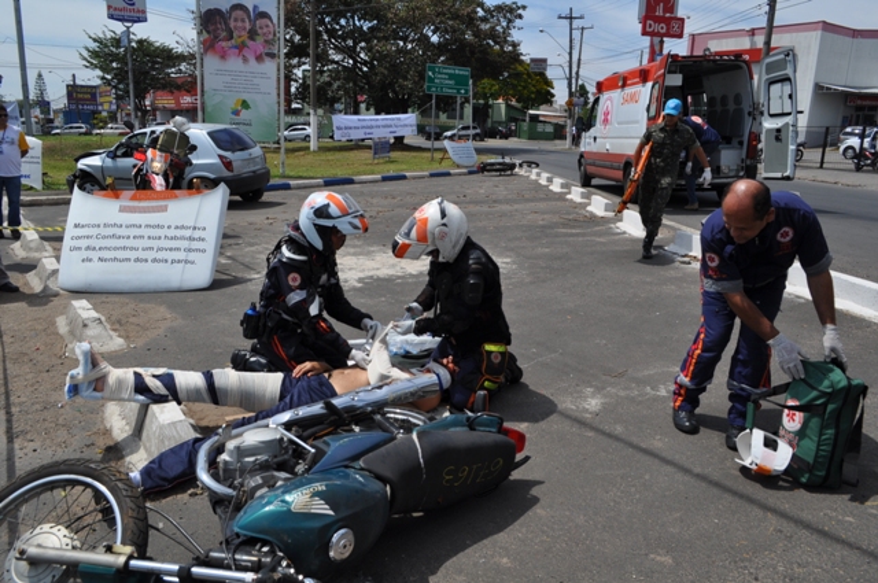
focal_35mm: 27
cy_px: 292
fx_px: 658
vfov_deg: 47.8
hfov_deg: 67.4
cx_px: 439
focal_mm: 18
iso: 200
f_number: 10
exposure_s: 1/400
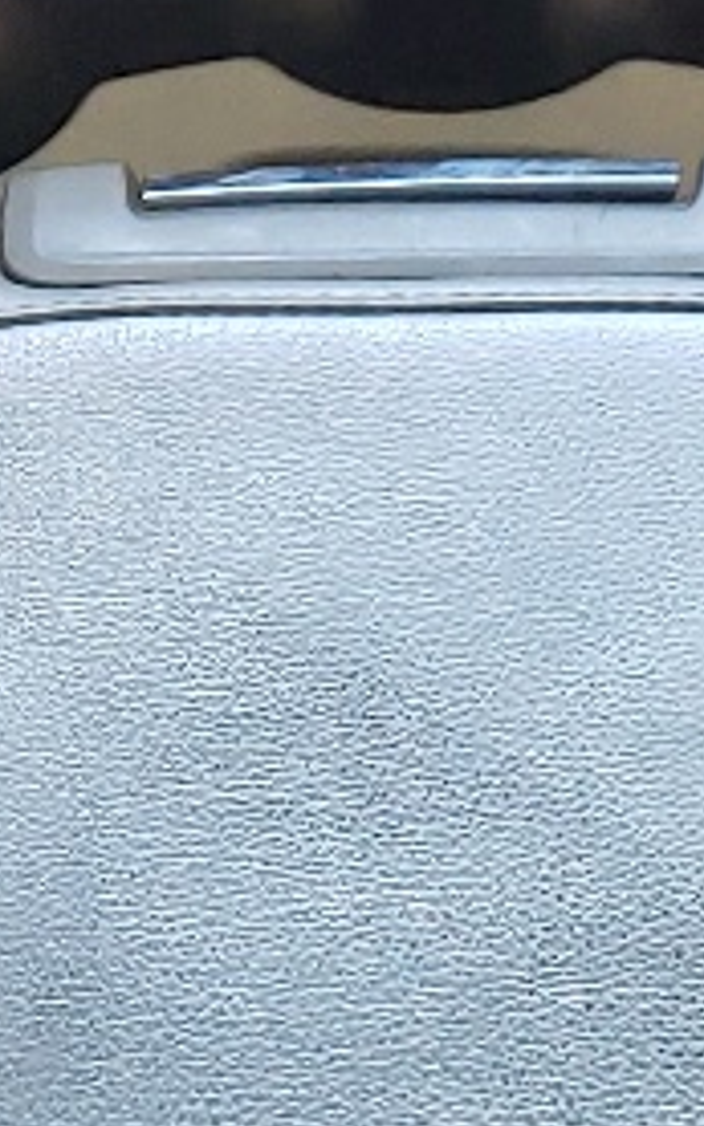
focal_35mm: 159
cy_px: -69
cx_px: 73
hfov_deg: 8.2
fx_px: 4884
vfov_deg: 13.0
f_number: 1.5
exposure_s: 1/60.2
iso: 231
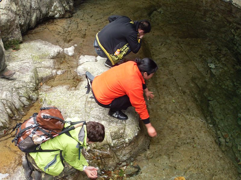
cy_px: 90
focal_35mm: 53
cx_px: 120
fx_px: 369
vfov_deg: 27.5
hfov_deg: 36.2
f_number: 3.4
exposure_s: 1/60
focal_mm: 8.4
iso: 160
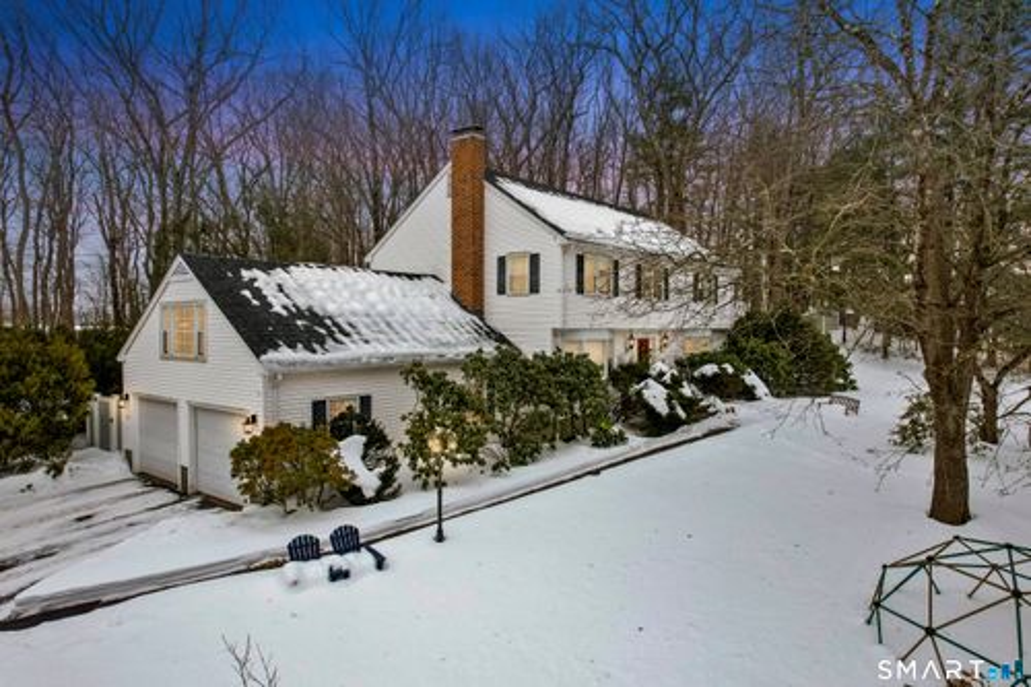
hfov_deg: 78.6
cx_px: 516
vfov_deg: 57.2
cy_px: 344
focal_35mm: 22
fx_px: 630
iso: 200
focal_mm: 8.38
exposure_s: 1/1250
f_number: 2.8
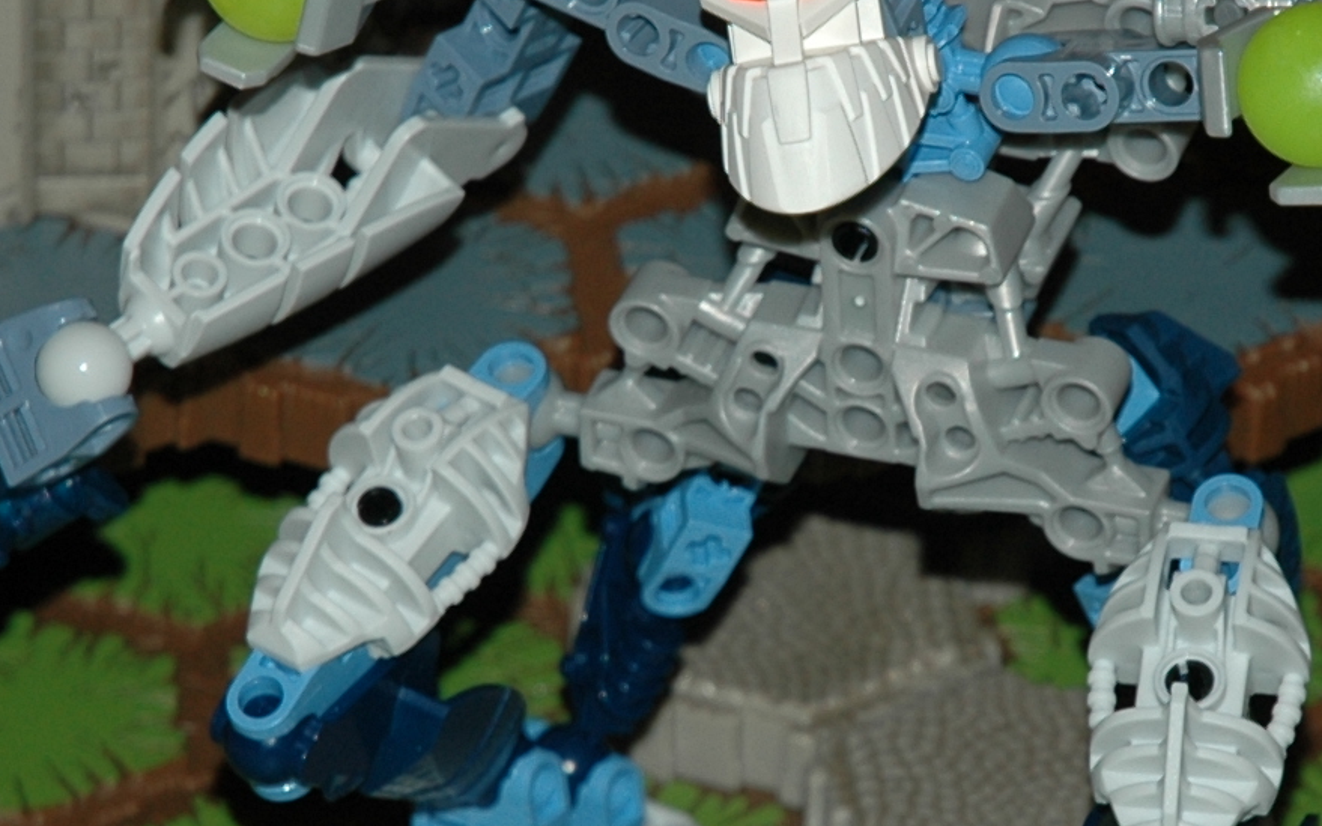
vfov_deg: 3.6
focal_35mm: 366
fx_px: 13184
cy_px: 475
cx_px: 938
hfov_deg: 5.7
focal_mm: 70
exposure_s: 1/60
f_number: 4.5
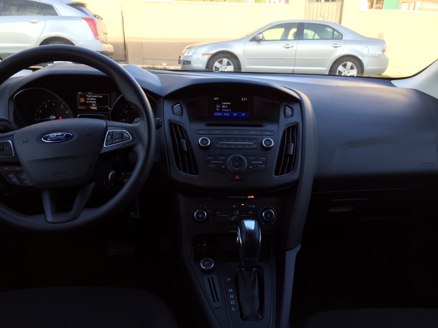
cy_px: 164
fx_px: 367
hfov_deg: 61.7
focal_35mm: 29
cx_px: 219
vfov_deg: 48.2
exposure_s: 1/120
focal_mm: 4.15
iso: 40
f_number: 2.2
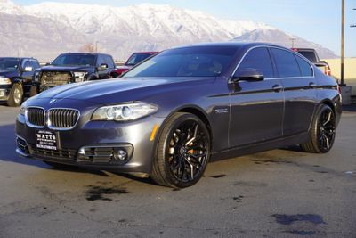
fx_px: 490
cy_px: 119
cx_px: 178
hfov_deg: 40.0
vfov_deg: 27.3
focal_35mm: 50
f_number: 8
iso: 100
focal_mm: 33
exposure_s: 1/100
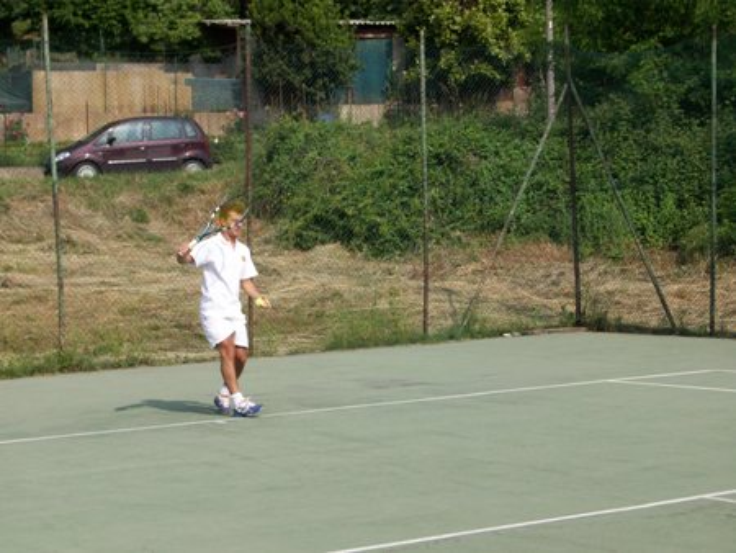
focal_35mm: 82
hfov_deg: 23.8
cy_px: 276
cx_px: 368
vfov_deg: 18.0
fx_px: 1744
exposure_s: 1/555
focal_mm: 13.7
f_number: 4.6
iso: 64
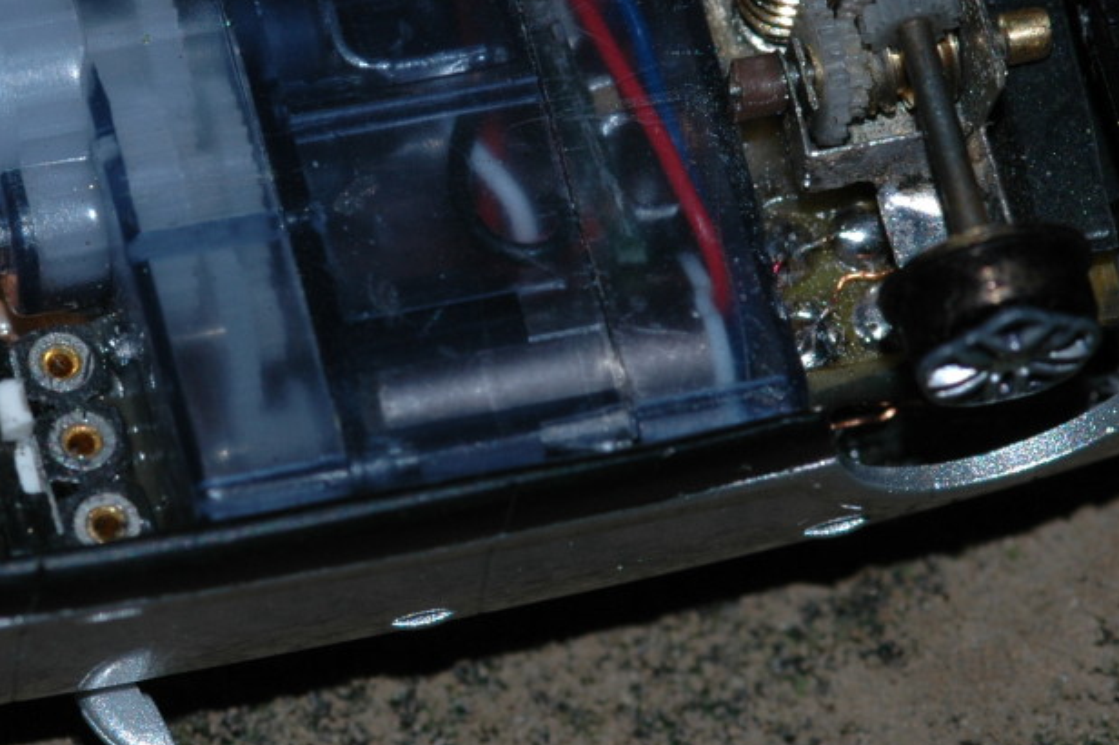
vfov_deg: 4.2
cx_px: 376
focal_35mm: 327
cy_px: 163
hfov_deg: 6.3
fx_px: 10160
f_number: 8
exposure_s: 1/60
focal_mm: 105
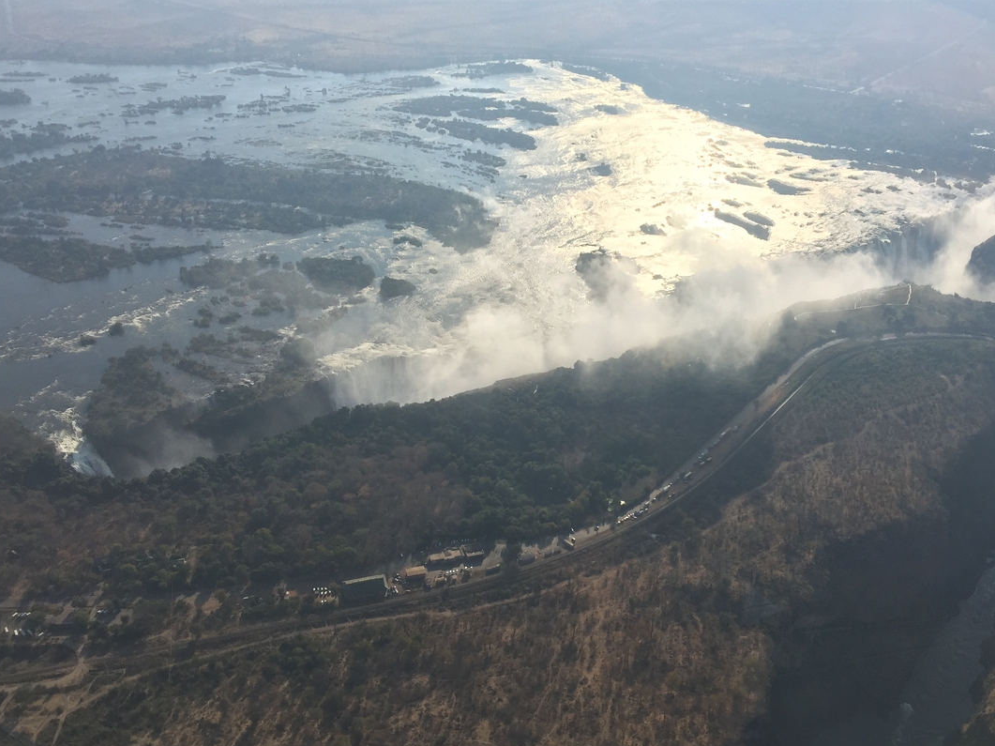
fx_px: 1006
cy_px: 388
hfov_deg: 52.6
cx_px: 532
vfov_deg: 40.7
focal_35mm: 35
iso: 32
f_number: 2.2
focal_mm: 4.15
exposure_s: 1/2475
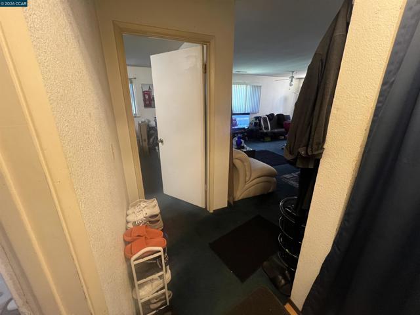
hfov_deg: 106.2
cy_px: 158
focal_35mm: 13
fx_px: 158
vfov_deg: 89.9
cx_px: 210
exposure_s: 1/60
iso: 320
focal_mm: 1.57
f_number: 1.8
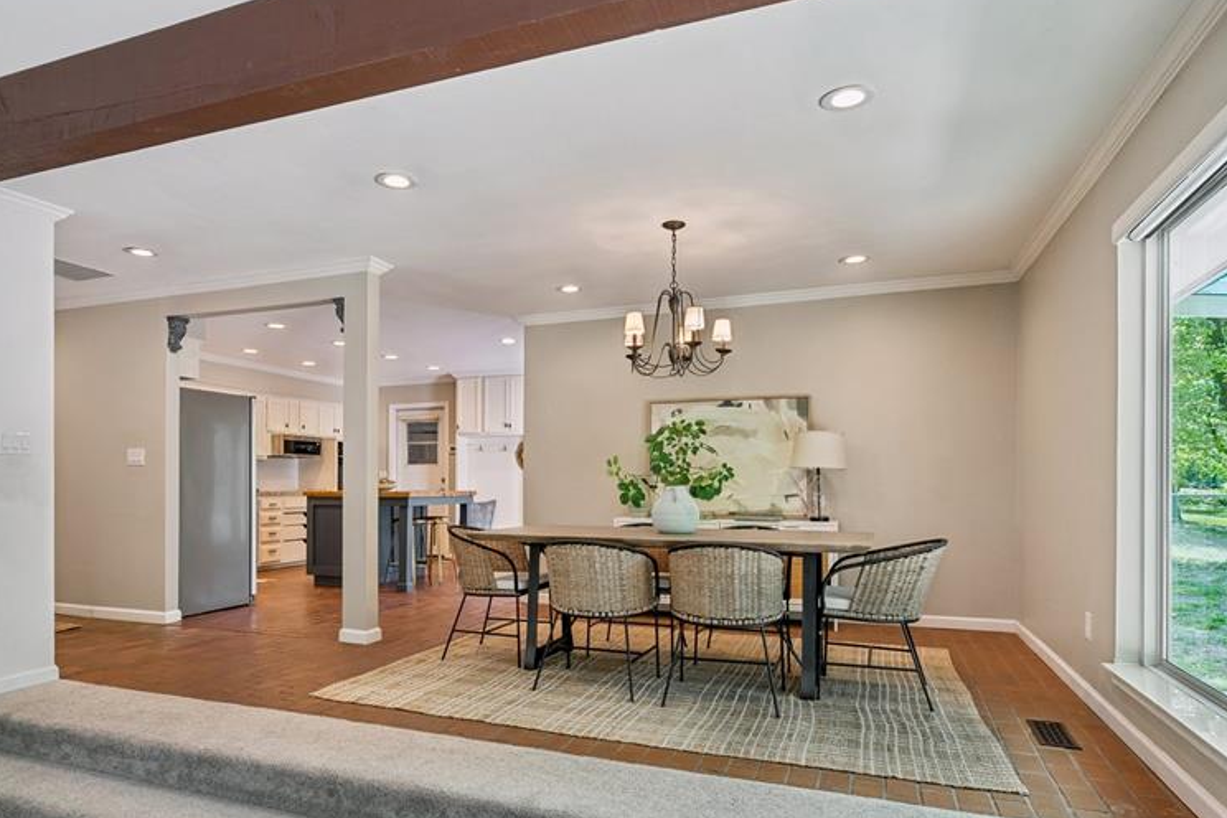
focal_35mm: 22
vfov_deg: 56.5
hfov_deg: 78.3
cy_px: 515
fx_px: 750
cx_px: 543
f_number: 8
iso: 200
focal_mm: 16
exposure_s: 1/13
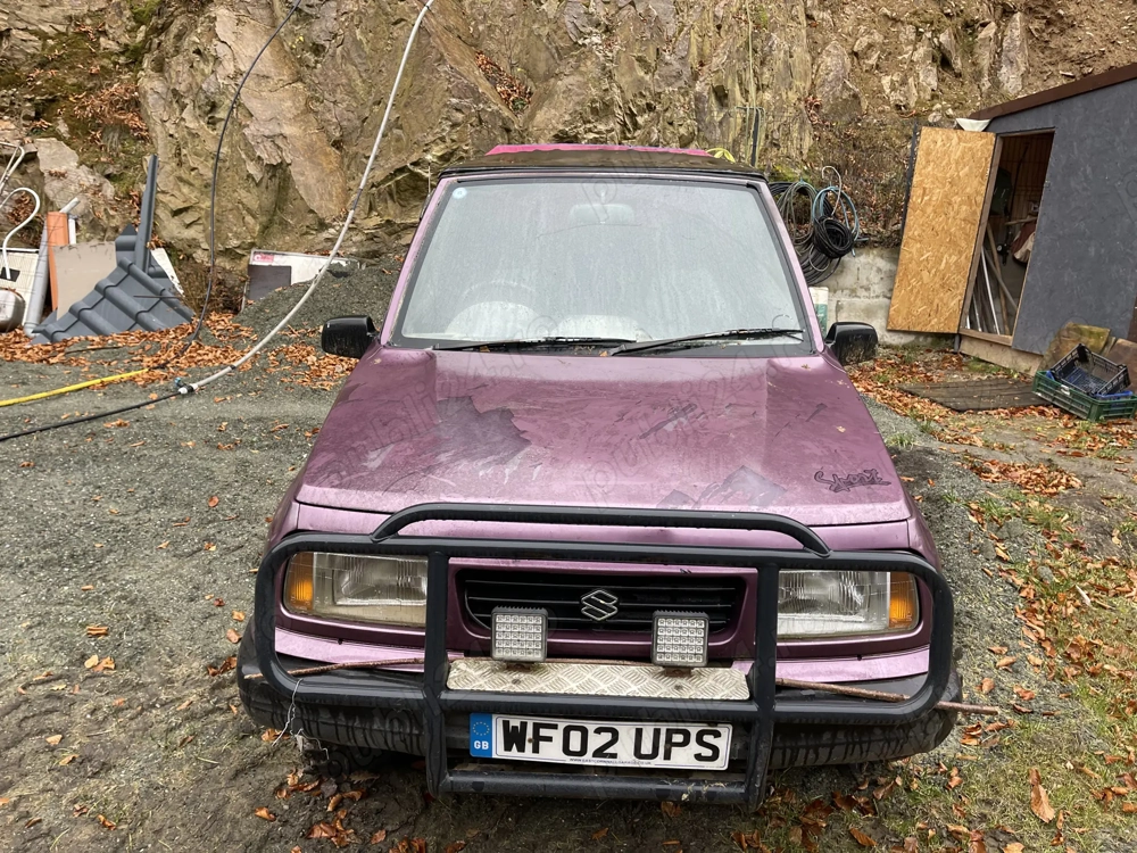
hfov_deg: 69.4
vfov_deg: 54.9
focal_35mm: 25
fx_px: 821
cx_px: 568
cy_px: 426
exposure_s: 1/121
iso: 80
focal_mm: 5.1
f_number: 1.6
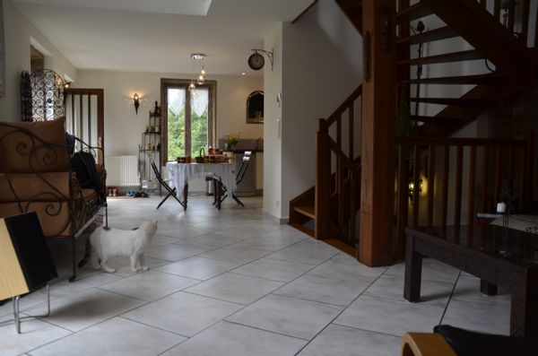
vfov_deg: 47.7
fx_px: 403
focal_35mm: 27
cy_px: 178
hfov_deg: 67.5
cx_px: 269
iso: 360
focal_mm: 18
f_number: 5.6
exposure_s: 1/125
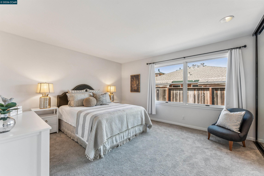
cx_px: 132
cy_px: 88
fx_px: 103
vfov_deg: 81.2
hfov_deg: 104.3
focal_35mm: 14
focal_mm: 14
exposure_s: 1/8
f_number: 9
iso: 100
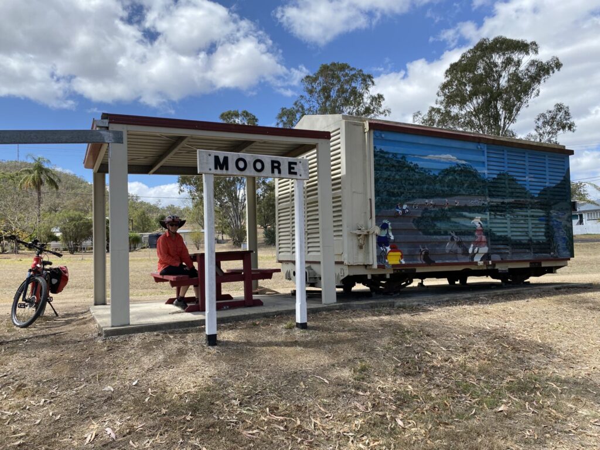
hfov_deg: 67.3
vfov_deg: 53.1
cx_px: 300
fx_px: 451
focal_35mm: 26
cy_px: 225
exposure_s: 1/1585
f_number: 1.8
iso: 32
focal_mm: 4.25
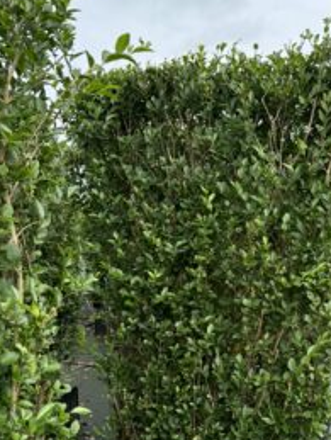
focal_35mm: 37
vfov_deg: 49.4
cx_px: 241
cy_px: 285
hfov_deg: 37.9
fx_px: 471
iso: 80
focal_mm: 6.76
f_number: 1.78
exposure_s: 1/1767
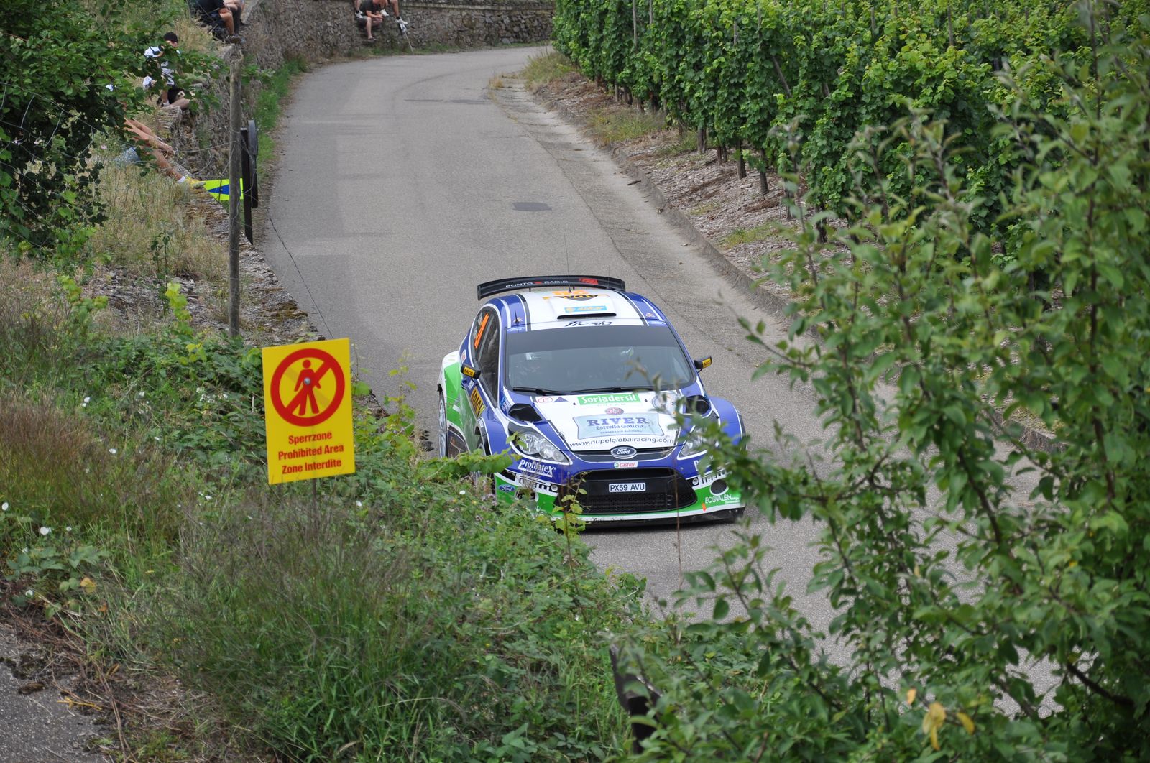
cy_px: 382
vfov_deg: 9.9
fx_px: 4402
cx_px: 575
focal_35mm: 138
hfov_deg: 14.9
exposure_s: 1/640
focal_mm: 92
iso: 200
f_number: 6.3
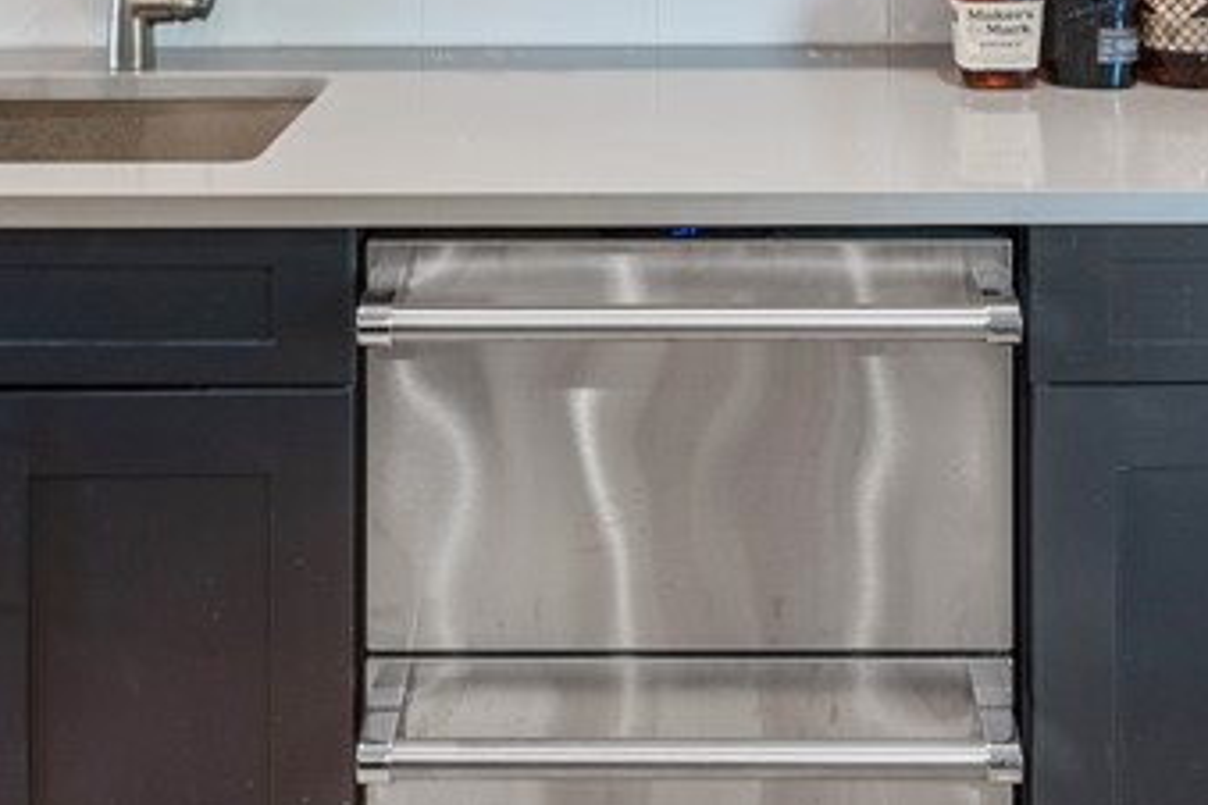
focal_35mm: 48
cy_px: -249
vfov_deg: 24.4
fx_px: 1611
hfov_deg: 41.0
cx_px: 677
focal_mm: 15
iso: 2000
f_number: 6.3
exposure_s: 1/30
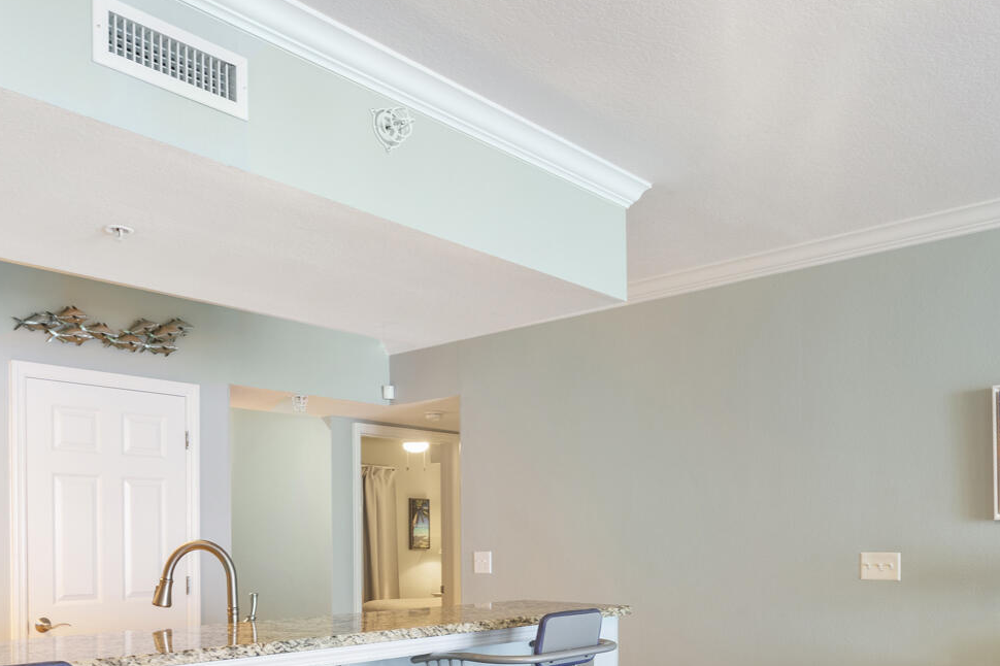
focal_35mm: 33
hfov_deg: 57.2
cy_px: 531
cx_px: 539
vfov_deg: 38.5
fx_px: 916
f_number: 8
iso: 640
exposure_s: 1
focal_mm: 16
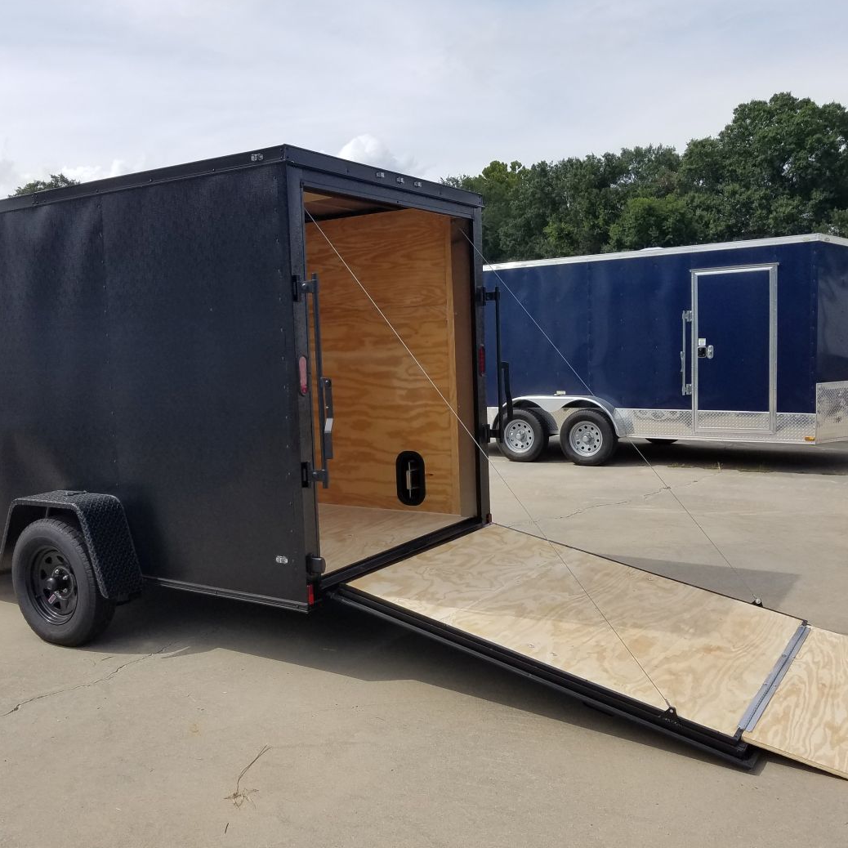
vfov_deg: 52.5
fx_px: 859
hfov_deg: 52.3
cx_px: 361
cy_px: 421
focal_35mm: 31
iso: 50
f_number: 1.7
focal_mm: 4.2
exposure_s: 1/2576
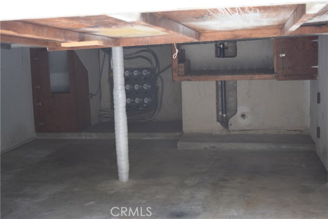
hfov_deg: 42.3
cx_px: 164
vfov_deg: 29.0
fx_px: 424
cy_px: 110
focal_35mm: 46
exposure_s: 1/60
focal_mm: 31
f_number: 4.2
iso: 450
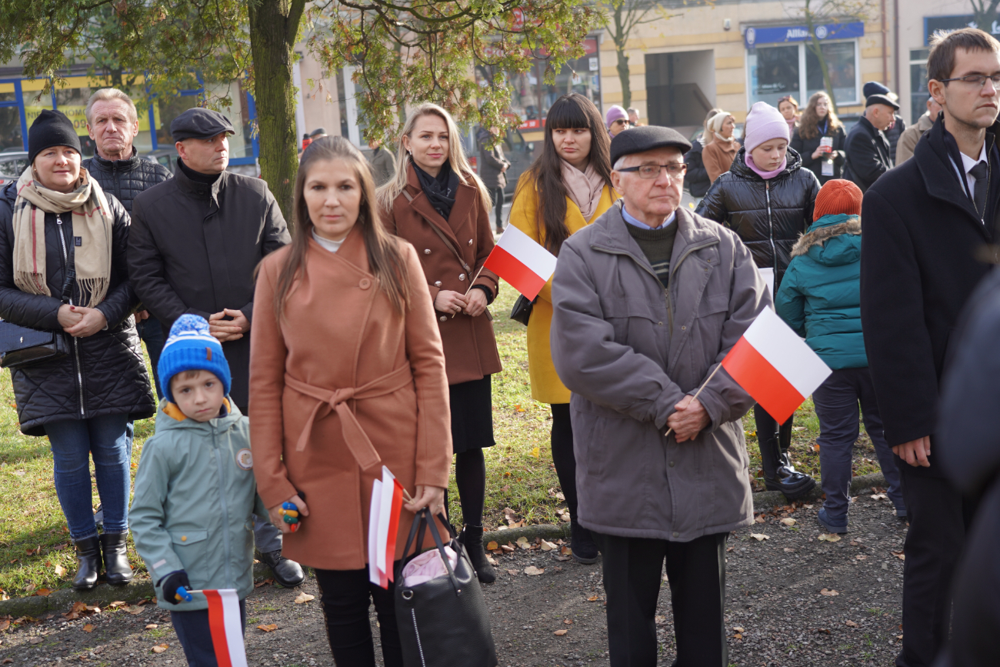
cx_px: 500
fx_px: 1278
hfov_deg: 42.7
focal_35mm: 46
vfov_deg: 29.3
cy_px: 334
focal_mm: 46
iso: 125
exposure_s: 1/160
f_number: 4
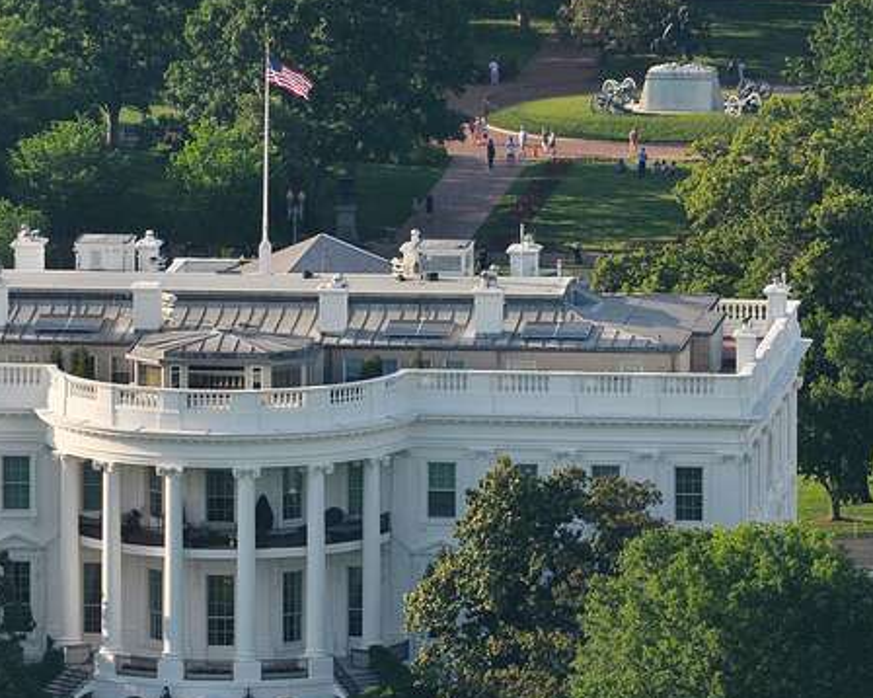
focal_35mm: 678
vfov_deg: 2.3
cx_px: 271
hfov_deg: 2.9
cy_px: 369
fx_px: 17510
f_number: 14
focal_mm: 270
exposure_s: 1/320
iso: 250
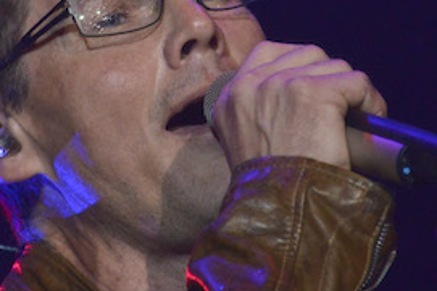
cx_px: 255
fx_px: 12549
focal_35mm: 1035
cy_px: 19
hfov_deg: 2.0
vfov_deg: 1.3
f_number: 5.6
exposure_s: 1/500
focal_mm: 400
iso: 5000
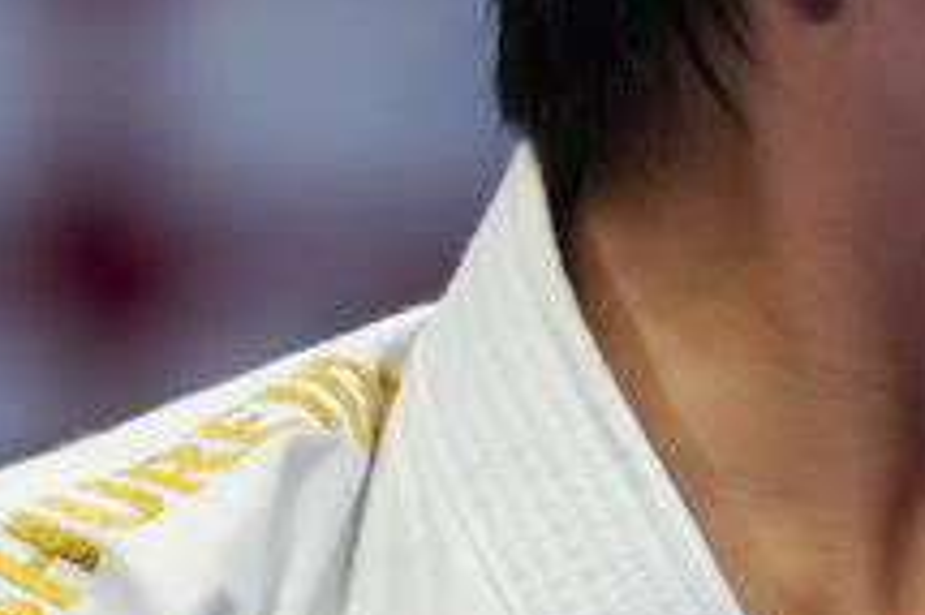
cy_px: 1045
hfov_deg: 0.9
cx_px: 1919
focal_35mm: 2234
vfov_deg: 0.6
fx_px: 57356
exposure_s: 1/500
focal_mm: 200
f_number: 2.8
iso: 200
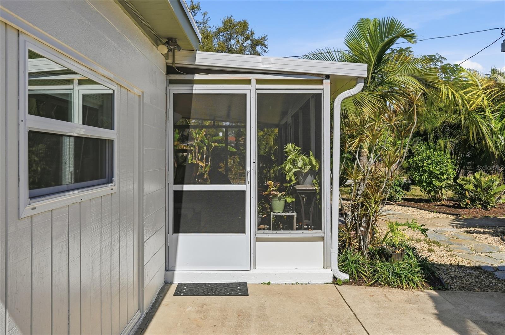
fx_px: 420
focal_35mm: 30
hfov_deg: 62.0
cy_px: 168
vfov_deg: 43.5
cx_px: 252
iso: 250
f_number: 9
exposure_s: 1/8000
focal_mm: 30
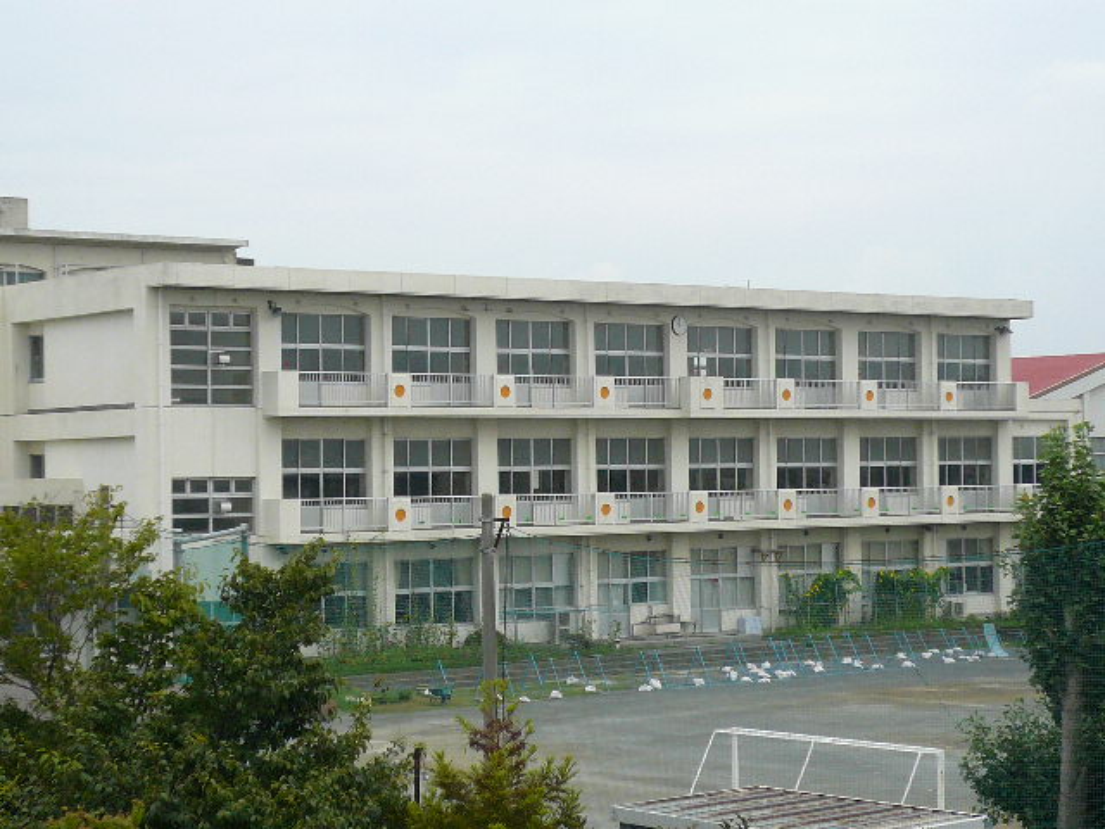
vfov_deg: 18.4
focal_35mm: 80
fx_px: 2554
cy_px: 414
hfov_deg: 24.4
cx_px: 552
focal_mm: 8.8
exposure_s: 1/640
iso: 100
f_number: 3.8
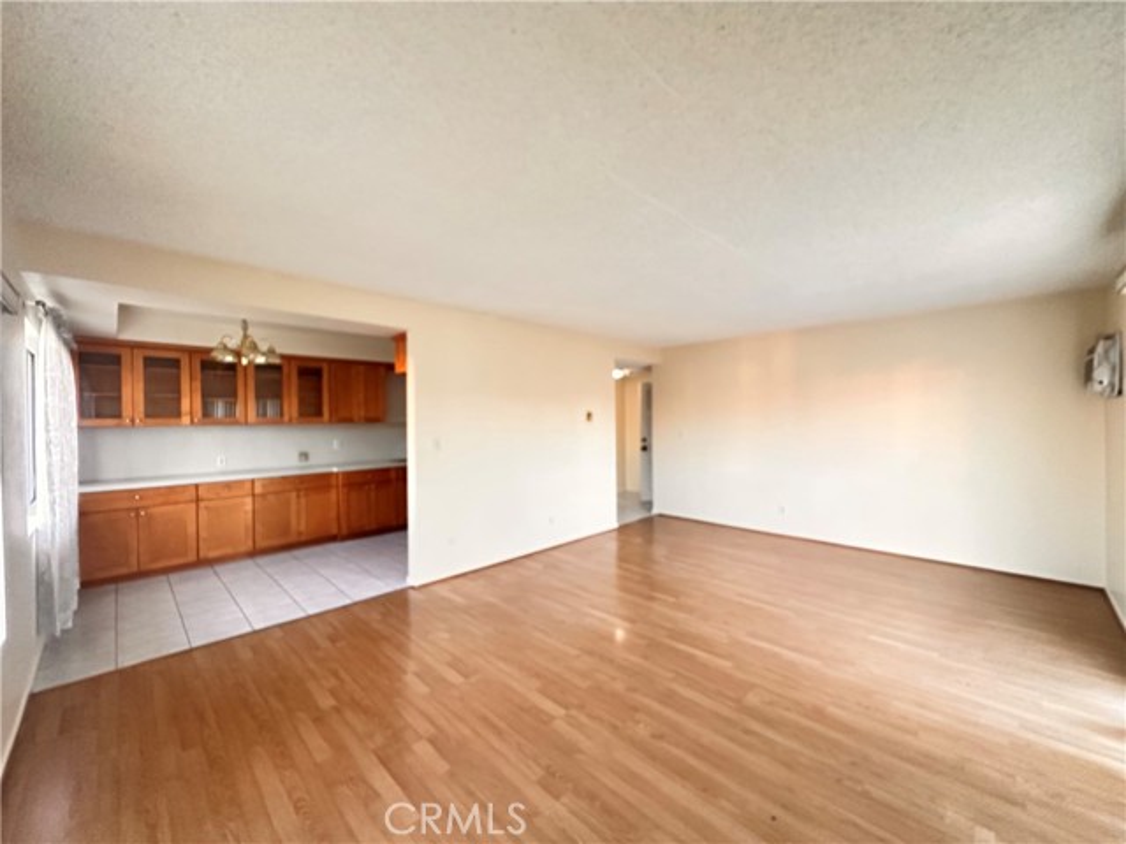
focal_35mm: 14
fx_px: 455
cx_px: 563
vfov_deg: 85.7
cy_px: 422
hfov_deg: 102.1
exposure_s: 1/60
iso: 1000
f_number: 2.2
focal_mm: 2.22
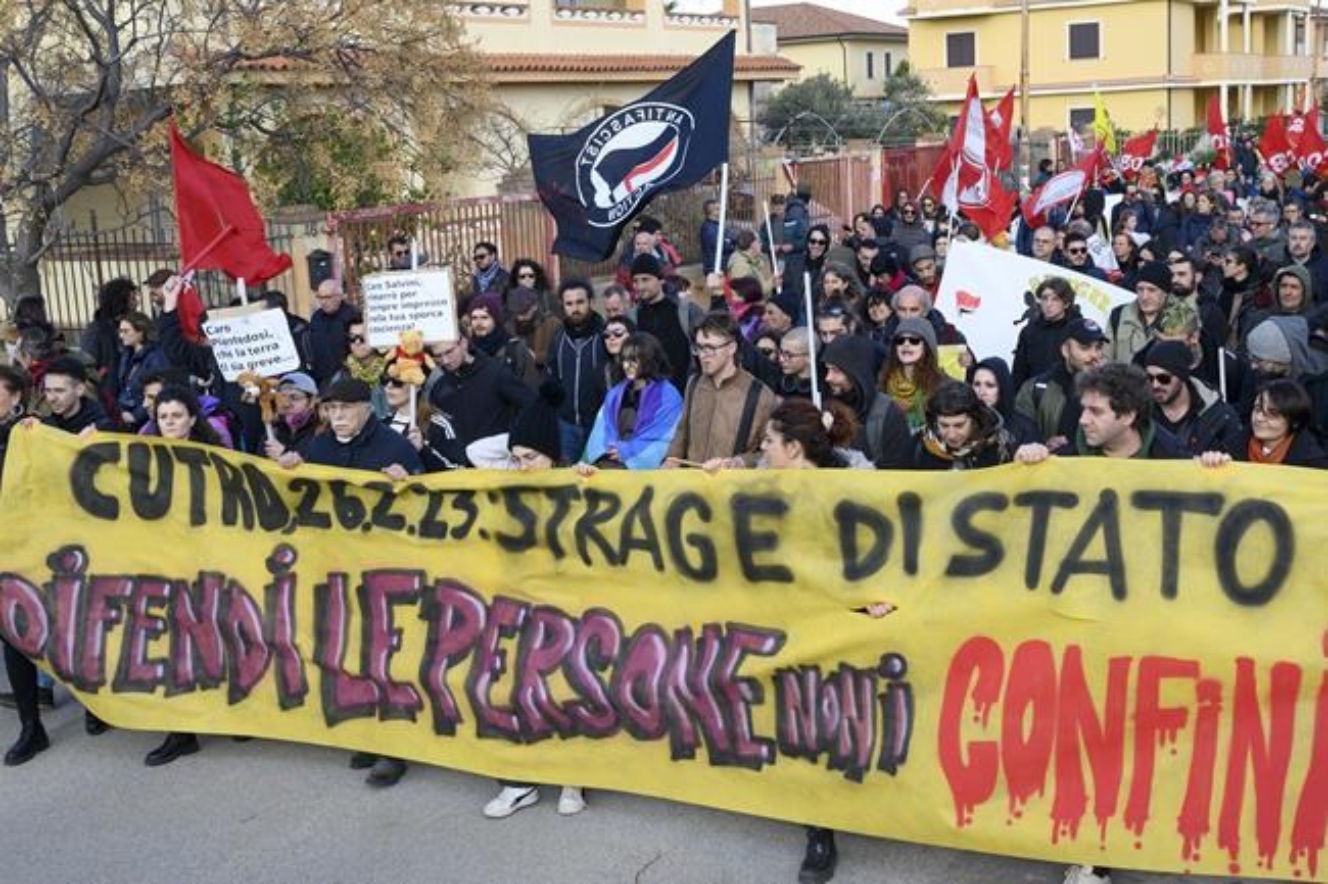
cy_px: 442
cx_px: 664
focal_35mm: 48
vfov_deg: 28.1
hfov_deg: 41.1
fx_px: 1770
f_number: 5.6
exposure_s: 1/800
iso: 400
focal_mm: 32
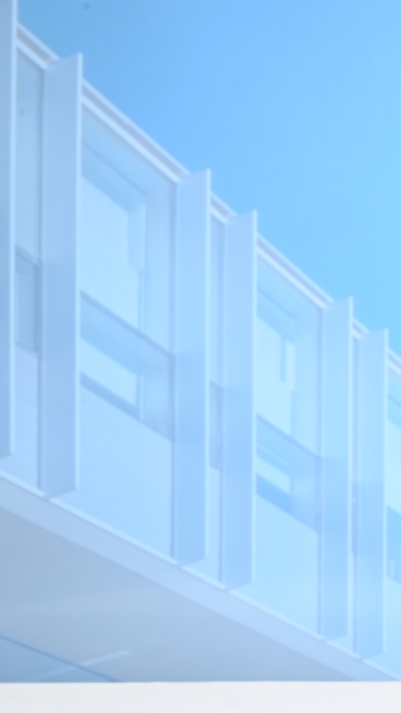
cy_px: 404
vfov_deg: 22.7
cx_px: 794
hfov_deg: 11.6
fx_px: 1777
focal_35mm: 94
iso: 100
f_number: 16
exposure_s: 1/2
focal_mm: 38
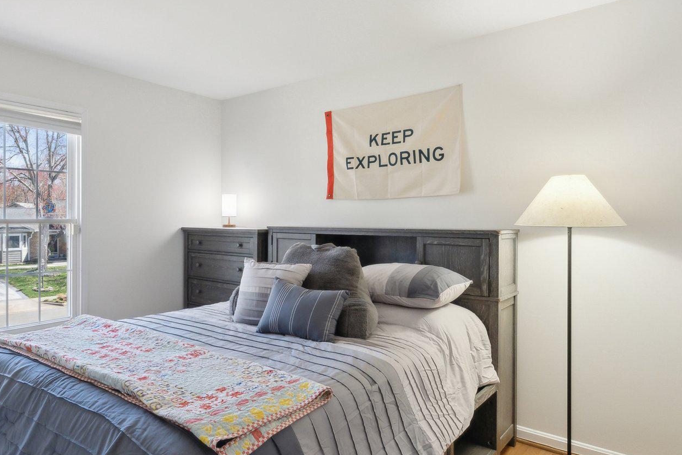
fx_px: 436
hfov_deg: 74.2
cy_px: 237
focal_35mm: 23
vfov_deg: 55.1
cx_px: 239
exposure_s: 1/30
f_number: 14
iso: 640
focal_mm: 14
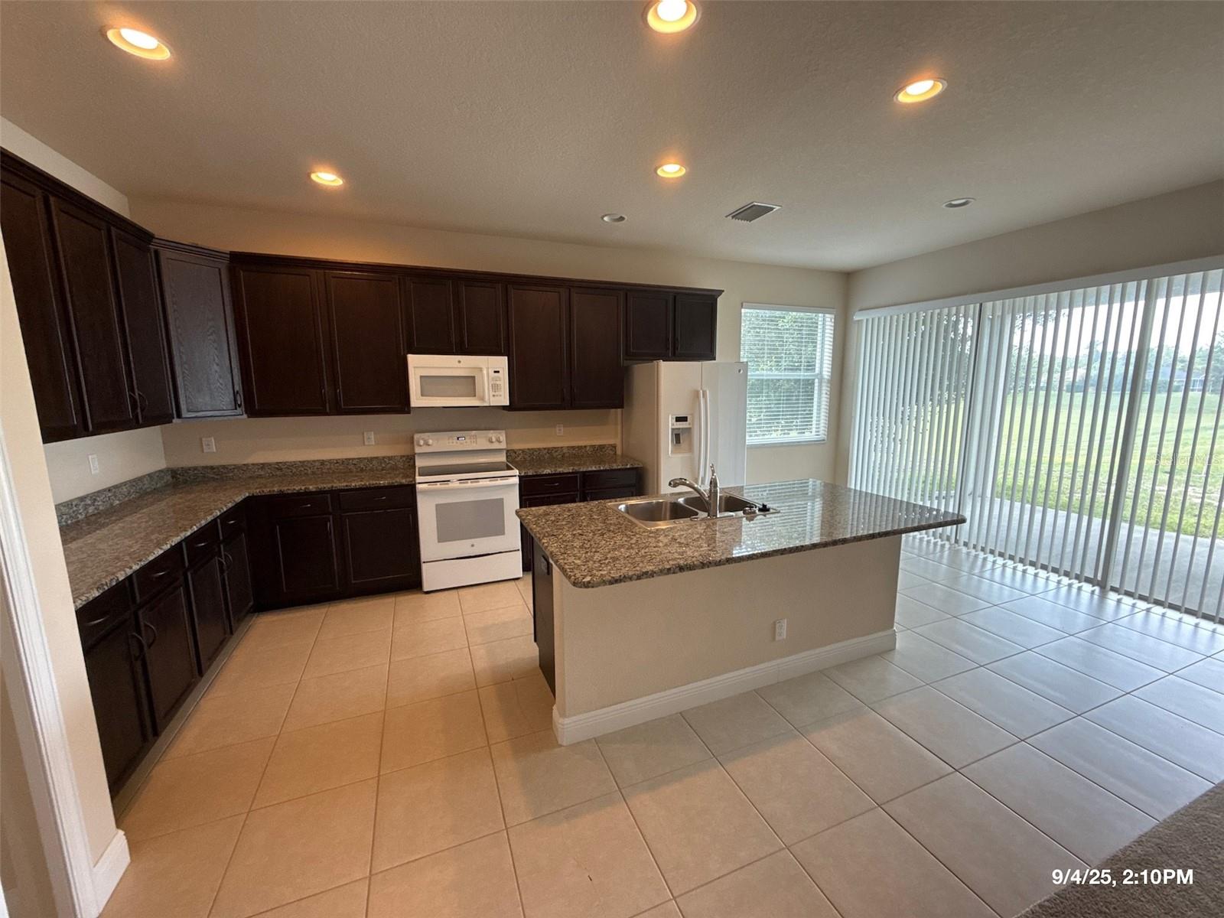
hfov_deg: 102.1
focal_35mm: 14
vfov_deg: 85.7
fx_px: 495
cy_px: 459
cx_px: 612
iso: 200
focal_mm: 2.22
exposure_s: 1/120
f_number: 2.2
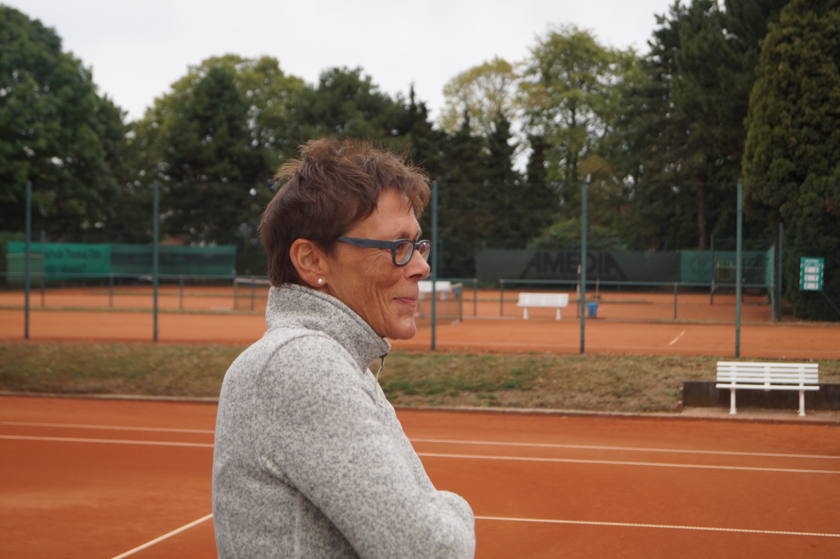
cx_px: 420
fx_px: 1399
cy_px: 280
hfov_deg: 33.4
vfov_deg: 22.6
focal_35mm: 60
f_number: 5.6
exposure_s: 1/160
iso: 125
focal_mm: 40
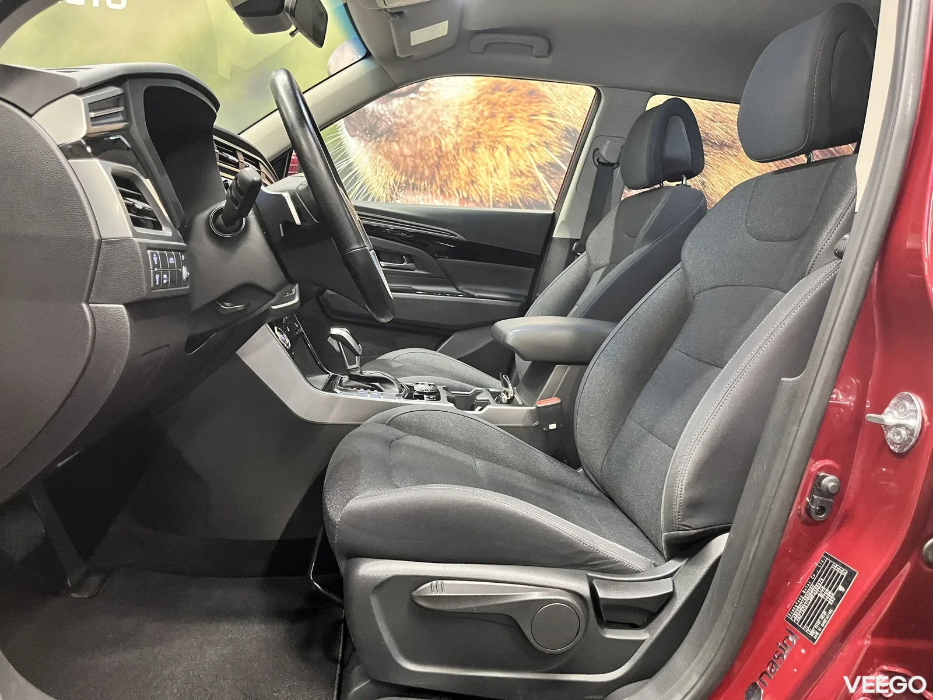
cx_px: 466
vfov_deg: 53.1
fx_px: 701
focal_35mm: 26
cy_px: 350
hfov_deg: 67.3
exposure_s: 1/40
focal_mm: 5.1
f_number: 1.6
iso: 640
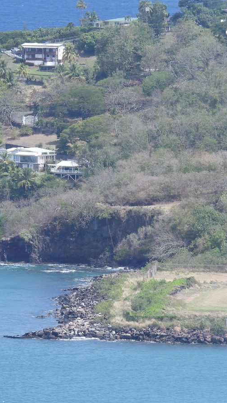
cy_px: 187
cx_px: 79
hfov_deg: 2.6
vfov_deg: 4.6
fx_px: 5026
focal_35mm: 470
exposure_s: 1/500
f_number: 5
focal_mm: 53.5
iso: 100
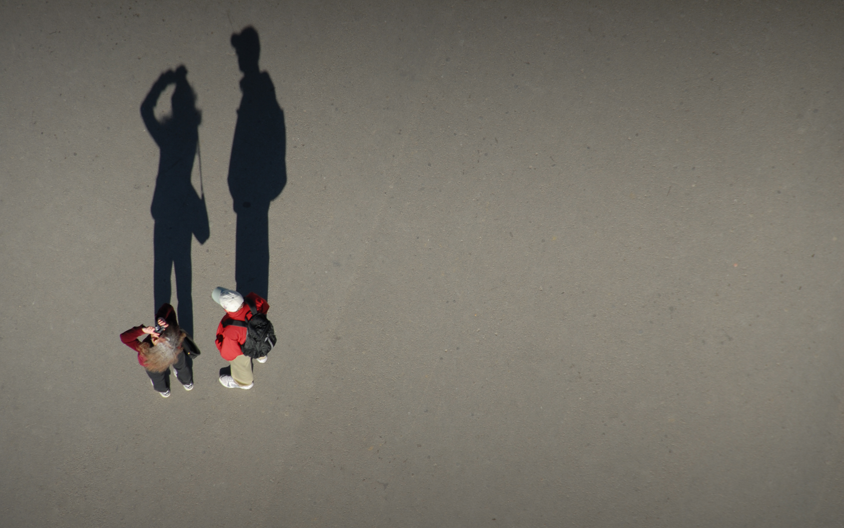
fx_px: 7061
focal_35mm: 307
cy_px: 254
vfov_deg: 4.3
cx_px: 423
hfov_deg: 6.8
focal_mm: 200
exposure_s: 1/200
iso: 100
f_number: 7.1
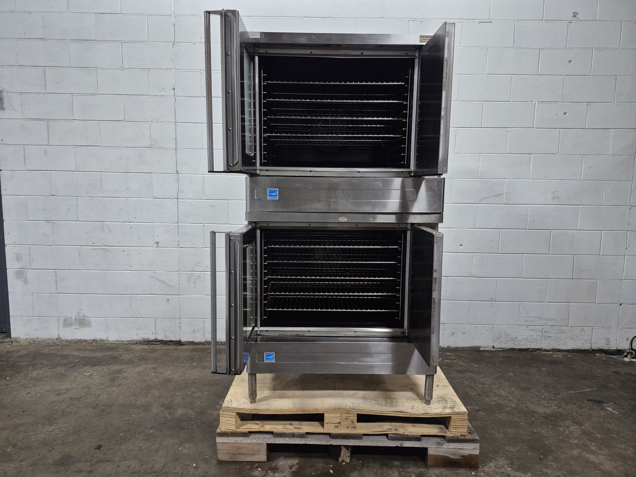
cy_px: 238
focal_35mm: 23
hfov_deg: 73.9
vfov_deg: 58.9
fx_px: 423
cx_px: 318
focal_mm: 5.4
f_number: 1.8
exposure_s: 1/120
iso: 250
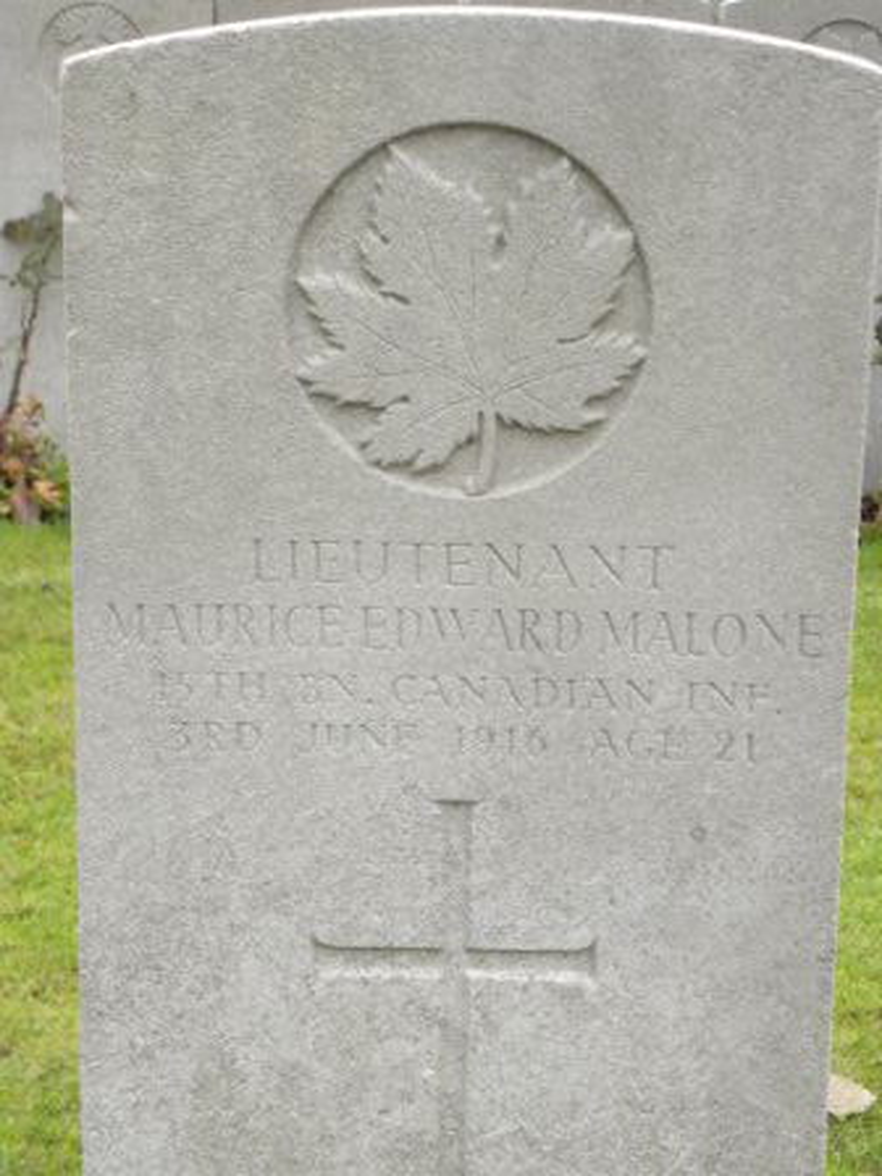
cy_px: 588
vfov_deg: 26.0
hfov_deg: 19.6
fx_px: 2548
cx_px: 441
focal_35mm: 75
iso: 101
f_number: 4
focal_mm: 13.4
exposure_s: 1/70.6
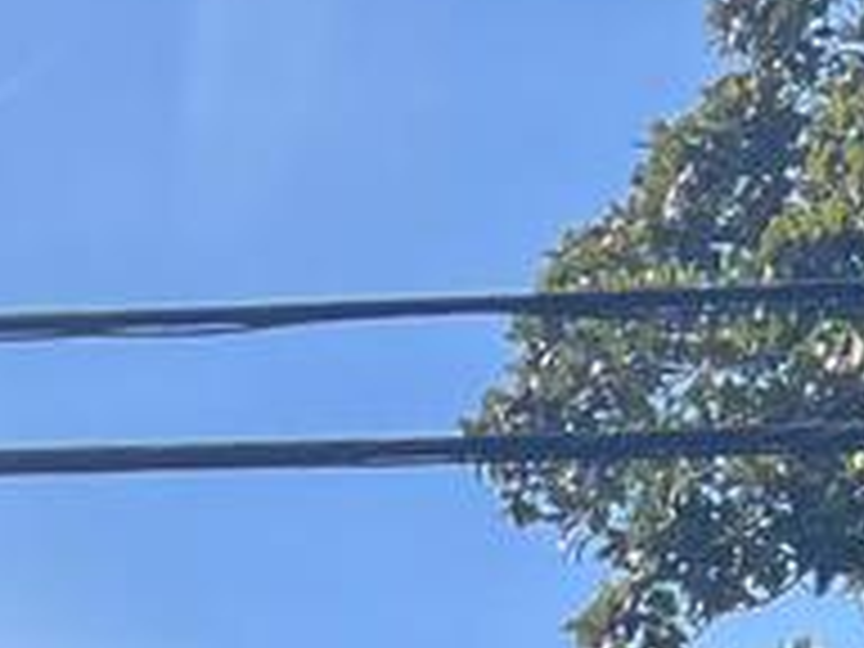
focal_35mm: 195
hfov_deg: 9.8
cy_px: 2218
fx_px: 4867
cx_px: -522
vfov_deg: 6.6
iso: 50
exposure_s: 1/1209
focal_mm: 5.7
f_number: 1.5
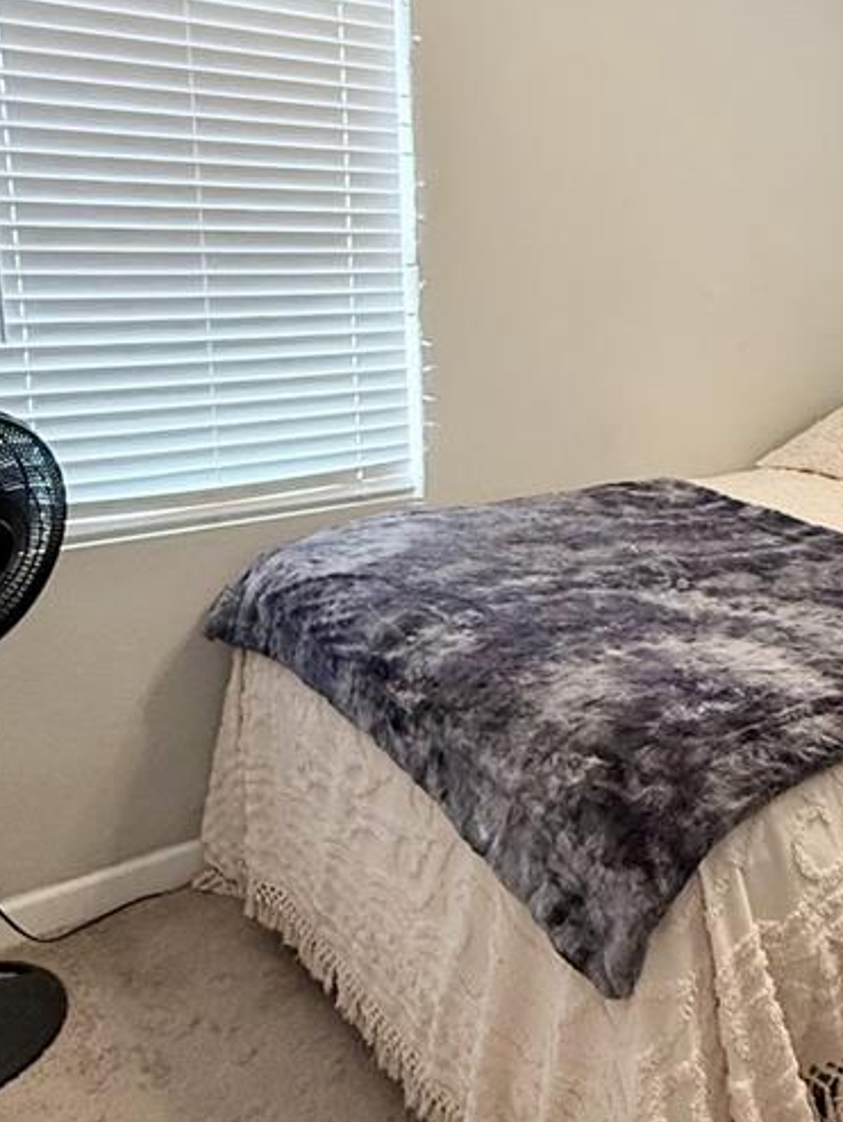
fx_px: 1103
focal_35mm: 34
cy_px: 425
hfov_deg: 38.3
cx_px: 791
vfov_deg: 53.4
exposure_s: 1/120
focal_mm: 2.22
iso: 500
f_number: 2.2
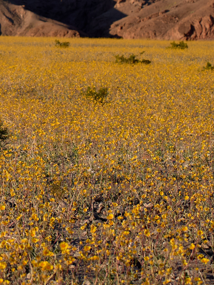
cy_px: -75
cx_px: -202
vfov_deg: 5.1
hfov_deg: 3.8
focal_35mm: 386
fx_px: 3181
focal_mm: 101
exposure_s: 1/2000
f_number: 5.6
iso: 250
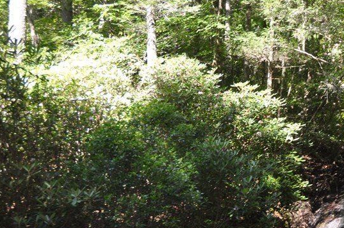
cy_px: 128
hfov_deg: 25.5
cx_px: 337
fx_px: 725
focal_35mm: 76
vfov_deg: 17.9
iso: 220
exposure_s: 1/125
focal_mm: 25
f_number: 3.8
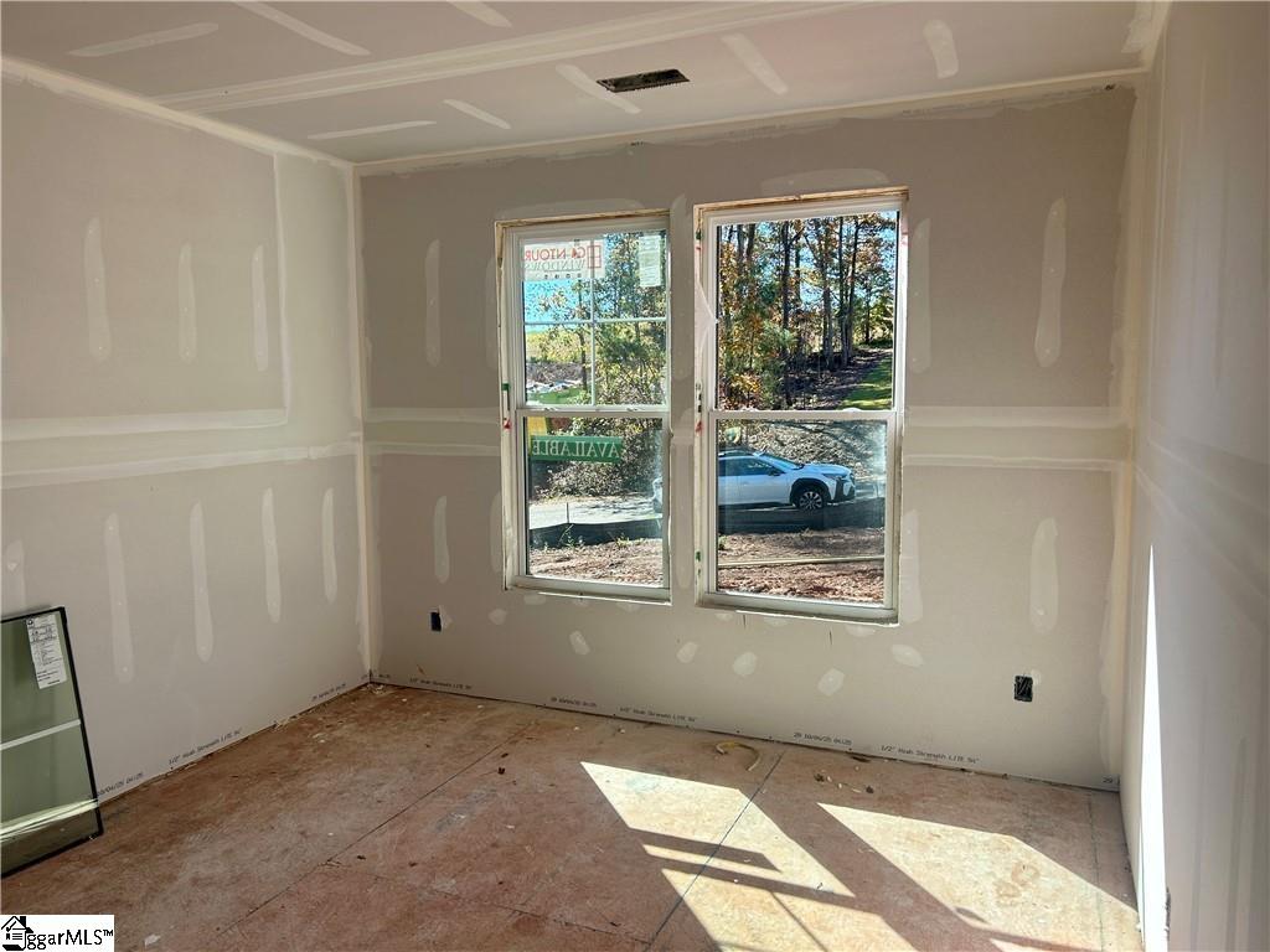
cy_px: 476
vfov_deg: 53.1
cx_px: 635
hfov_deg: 67.3
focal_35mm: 26
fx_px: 954
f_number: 1.5
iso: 50
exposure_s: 1/820
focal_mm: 5.7
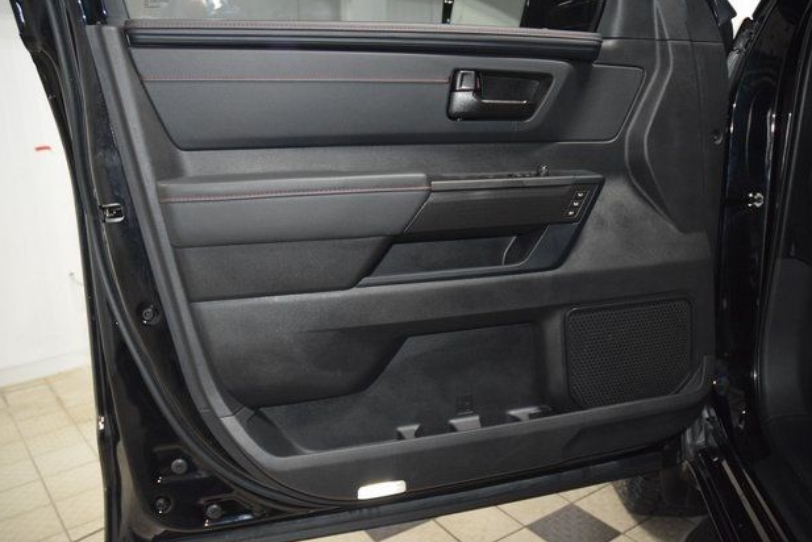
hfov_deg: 65.4
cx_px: 413
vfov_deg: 46.4
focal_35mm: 28
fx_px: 632
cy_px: 276
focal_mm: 18
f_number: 3.5
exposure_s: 1/125
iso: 3200
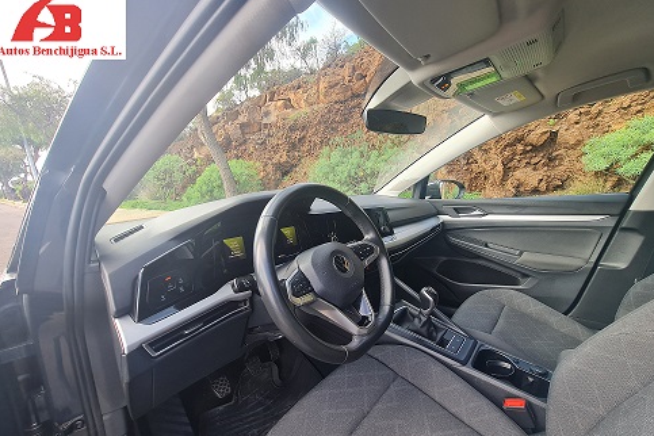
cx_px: 336
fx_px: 254
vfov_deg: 80.9
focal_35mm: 14
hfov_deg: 104.2
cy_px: 243
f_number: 2.2
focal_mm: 2.2
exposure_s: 1/174
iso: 64
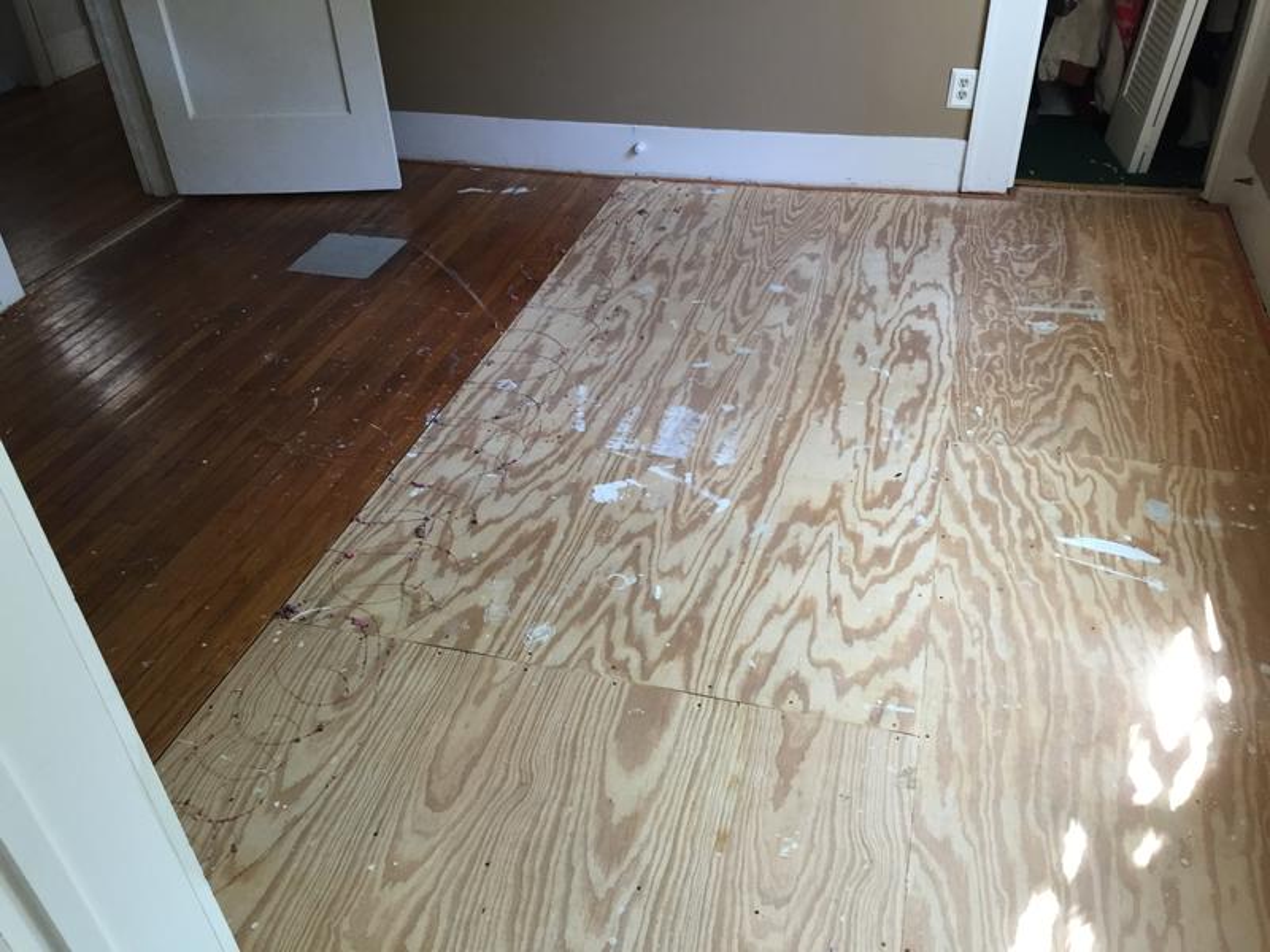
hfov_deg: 61.7
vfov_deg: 48.2
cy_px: 476
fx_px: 1064
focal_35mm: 29
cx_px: 635
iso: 100
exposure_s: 1/30
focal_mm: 4.15
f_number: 2.2
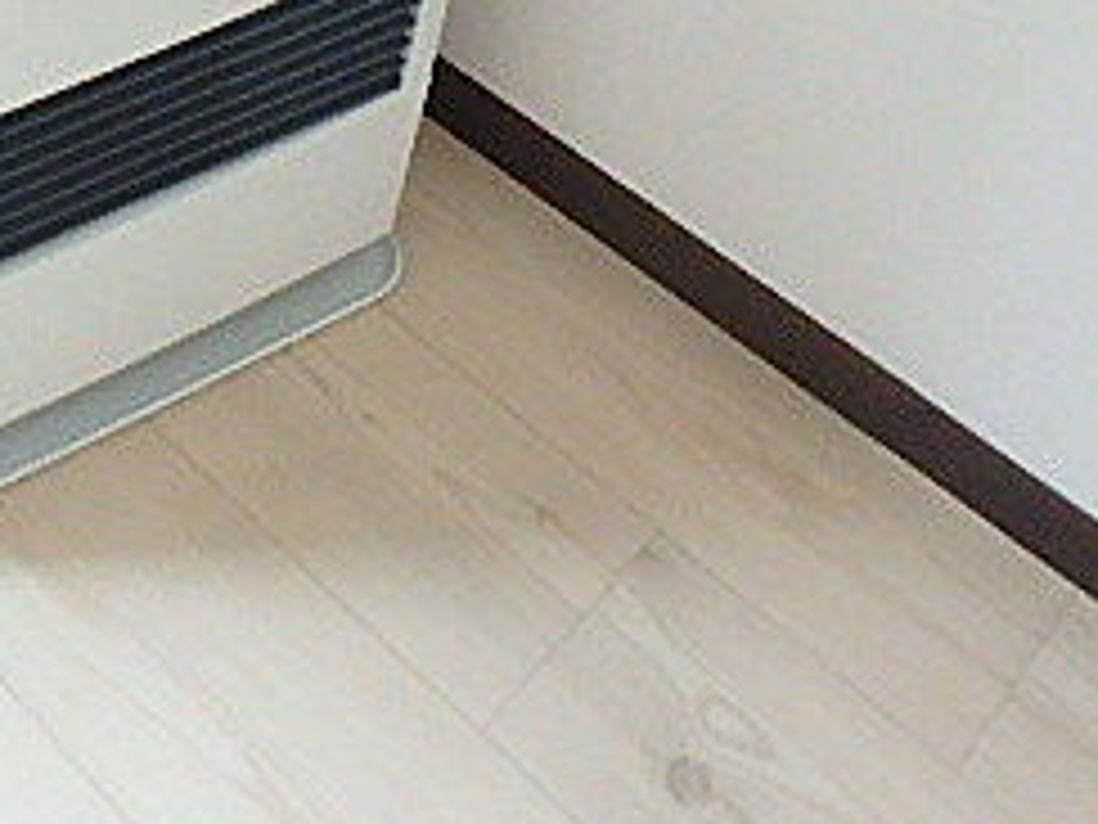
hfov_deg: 32.7
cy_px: -122
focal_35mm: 55
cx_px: 58
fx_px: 1745
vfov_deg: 24.5
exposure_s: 1/8
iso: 1000
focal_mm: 3.7
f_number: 3.5
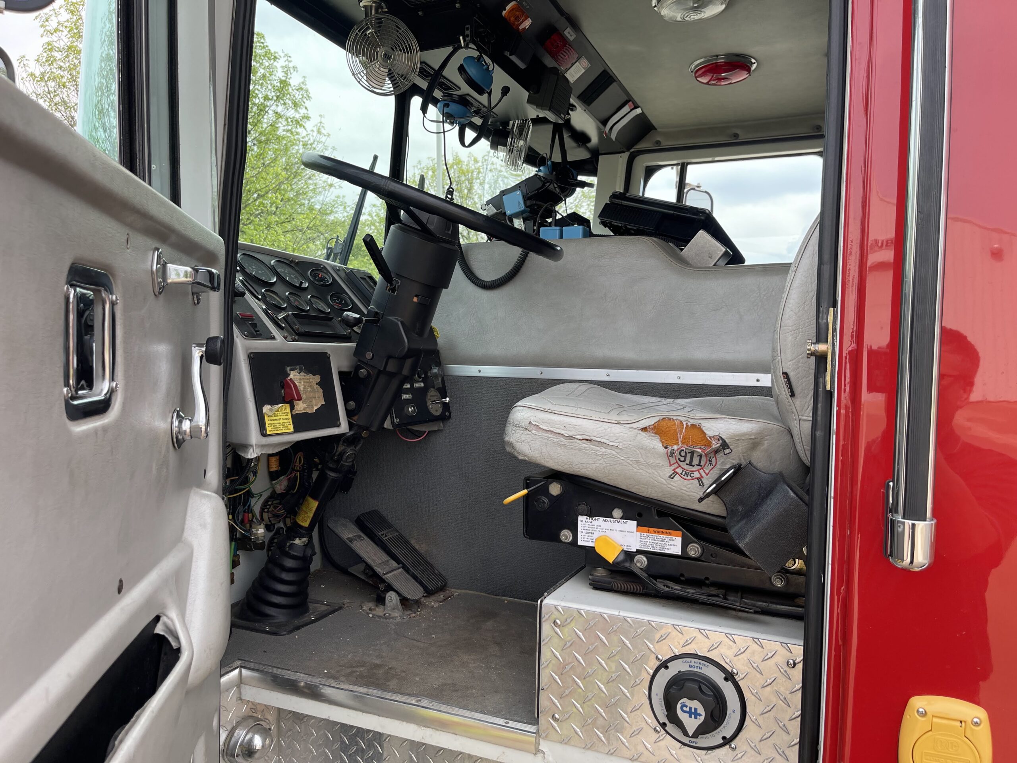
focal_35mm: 26
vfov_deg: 53.1
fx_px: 764
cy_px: 382
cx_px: 508
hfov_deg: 67.3
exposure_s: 1/618
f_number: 1.6
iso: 32
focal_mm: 5.1
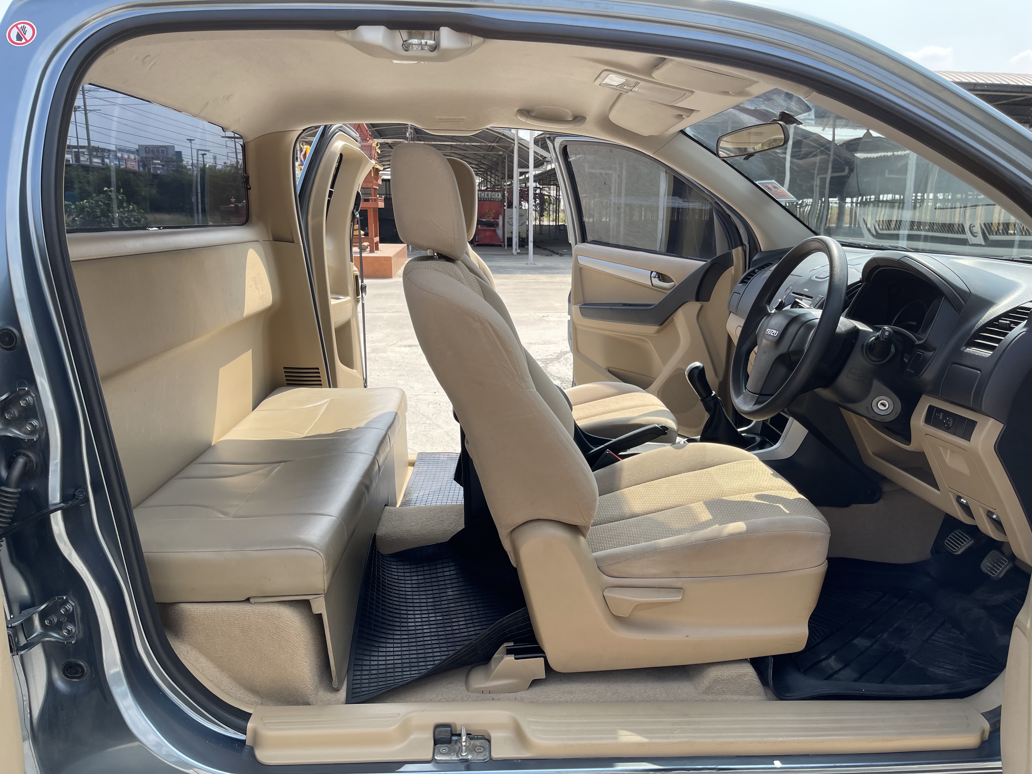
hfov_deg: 67.3
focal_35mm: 26
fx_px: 775
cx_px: 516
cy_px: 387
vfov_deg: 53.1
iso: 32
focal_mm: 5.1
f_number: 1.6
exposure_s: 1/1323
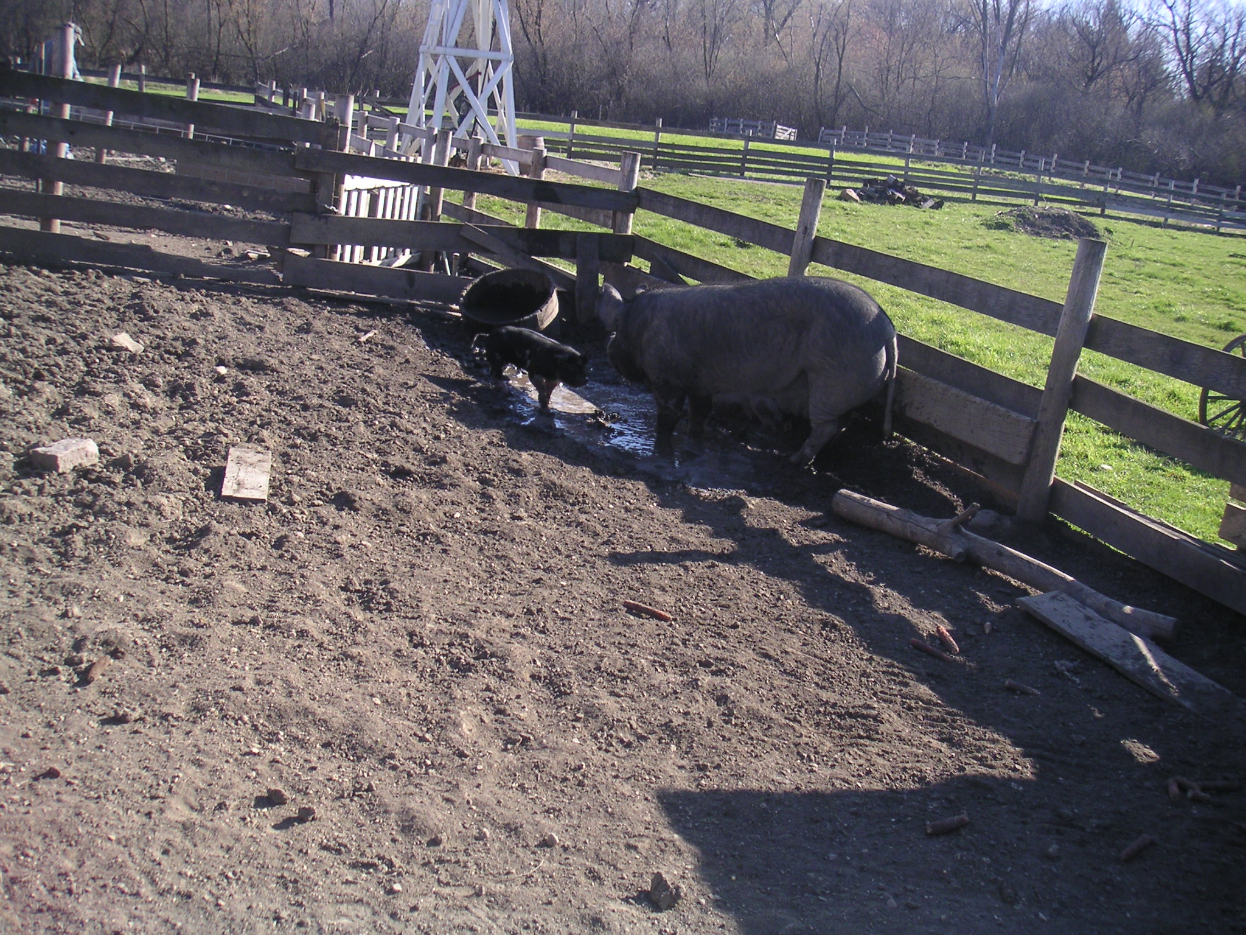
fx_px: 1368
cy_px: 468
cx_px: 623
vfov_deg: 37.7
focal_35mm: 38
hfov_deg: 49.0
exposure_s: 1/350
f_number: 2.8
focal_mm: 6
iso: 50
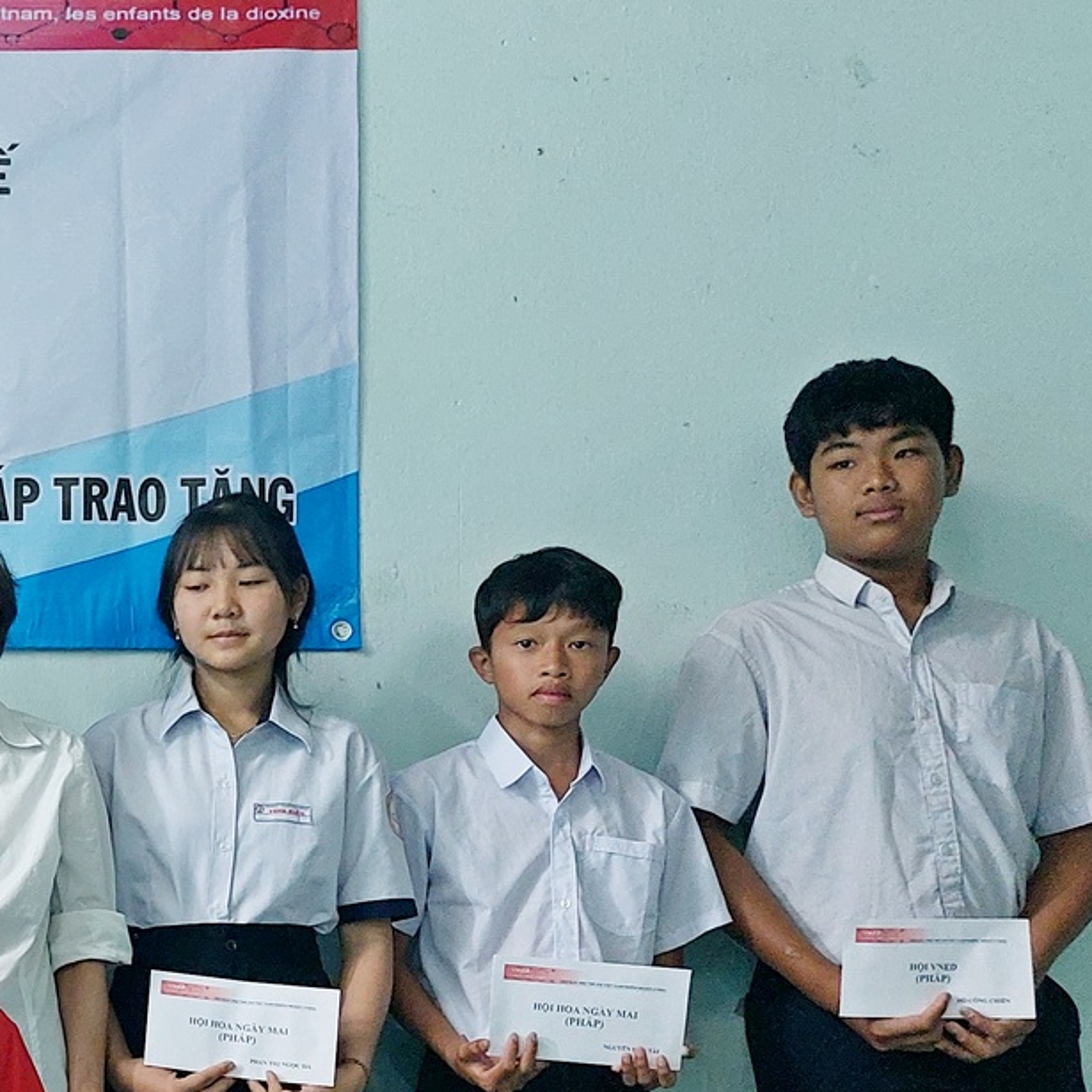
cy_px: 840
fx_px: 2463
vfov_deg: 24.7
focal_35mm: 69
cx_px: -483
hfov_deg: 21.5
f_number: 1.8
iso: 400
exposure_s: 1/50
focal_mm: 5.23
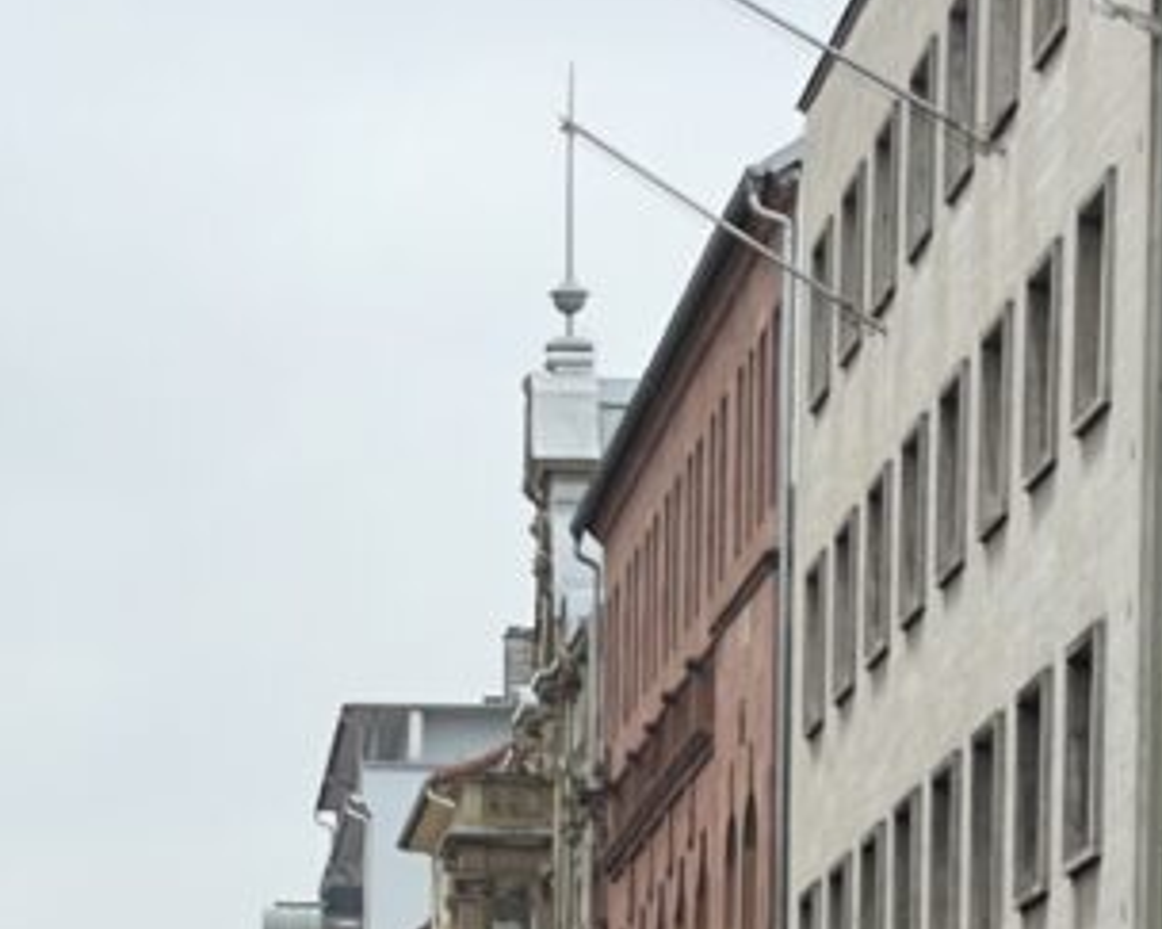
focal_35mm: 253
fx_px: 8698
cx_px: -65
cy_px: 1376
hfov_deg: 7.6
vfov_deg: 6.0
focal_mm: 9
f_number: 2.8
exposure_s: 1/107
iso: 32
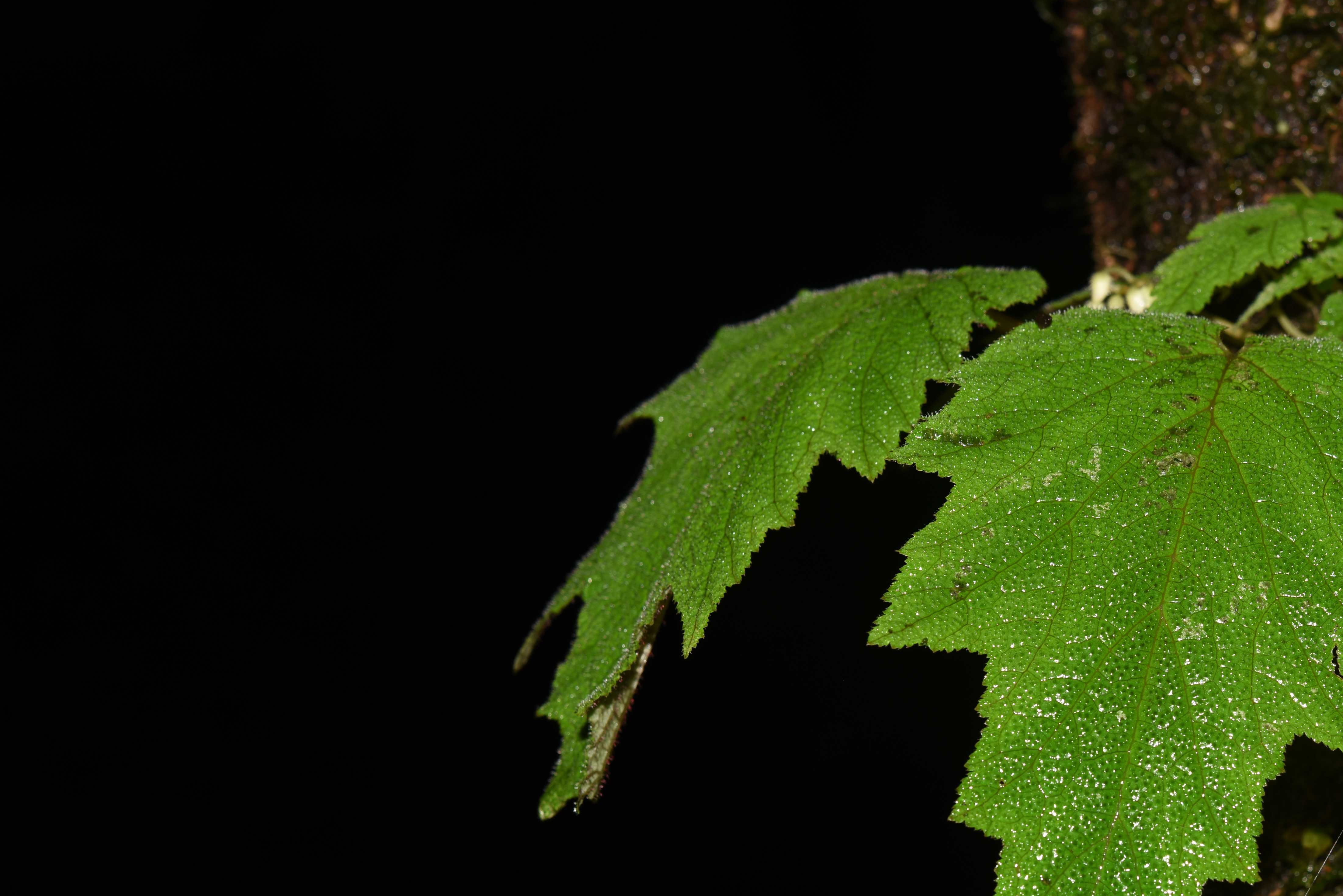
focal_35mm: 100
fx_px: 3731
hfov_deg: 20.2
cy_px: 681
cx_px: 1093
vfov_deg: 13.6
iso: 200
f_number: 8
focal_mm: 60
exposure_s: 1/250
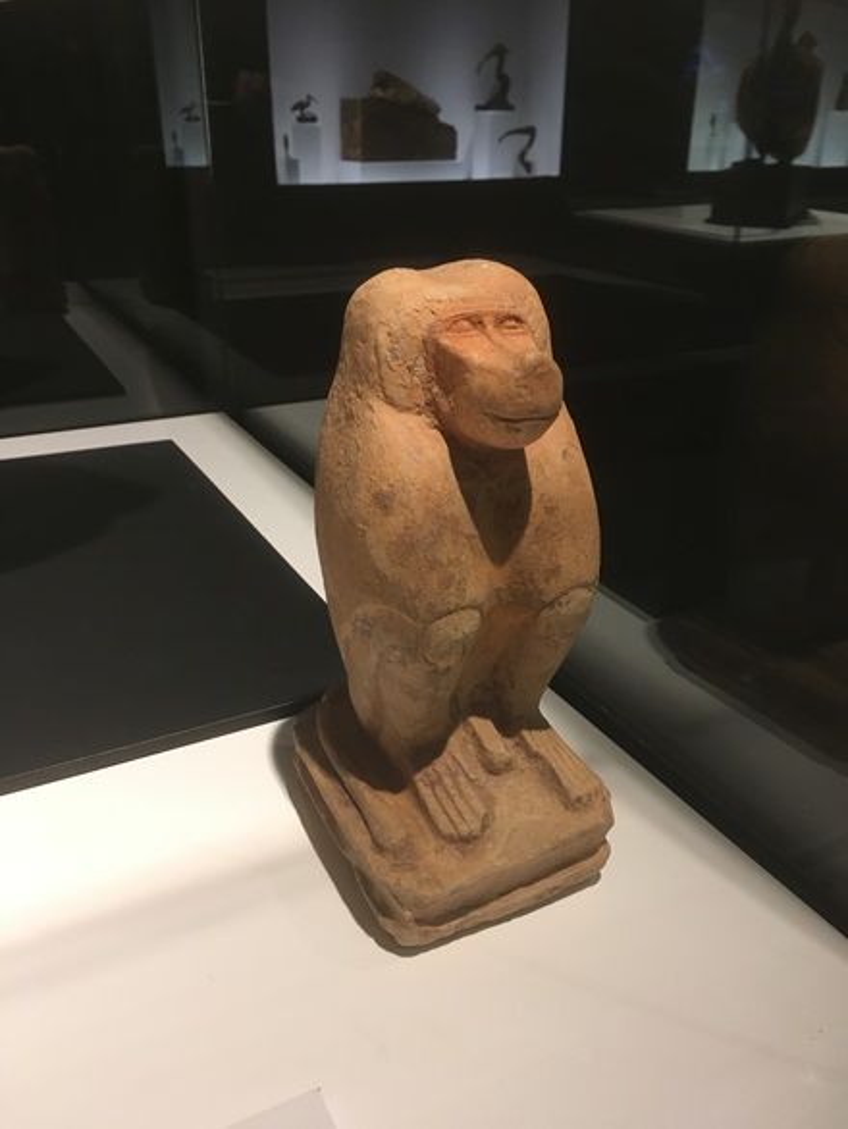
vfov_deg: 61.6
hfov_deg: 48.3
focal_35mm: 29
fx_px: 947
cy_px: 564
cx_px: 424
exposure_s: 1/33
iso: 160
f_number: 2.2
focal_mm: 4.15
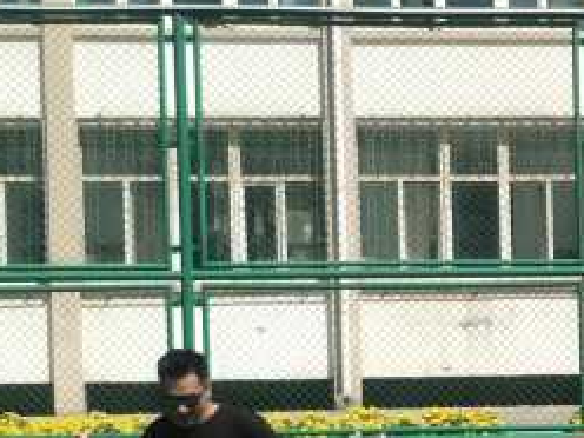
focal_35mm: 64
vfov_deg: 22.2
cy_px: 419
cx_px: 723
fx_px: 1080
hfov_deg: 26.5
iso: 33
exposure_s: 1/2092
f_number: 1.7
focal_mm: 3.79
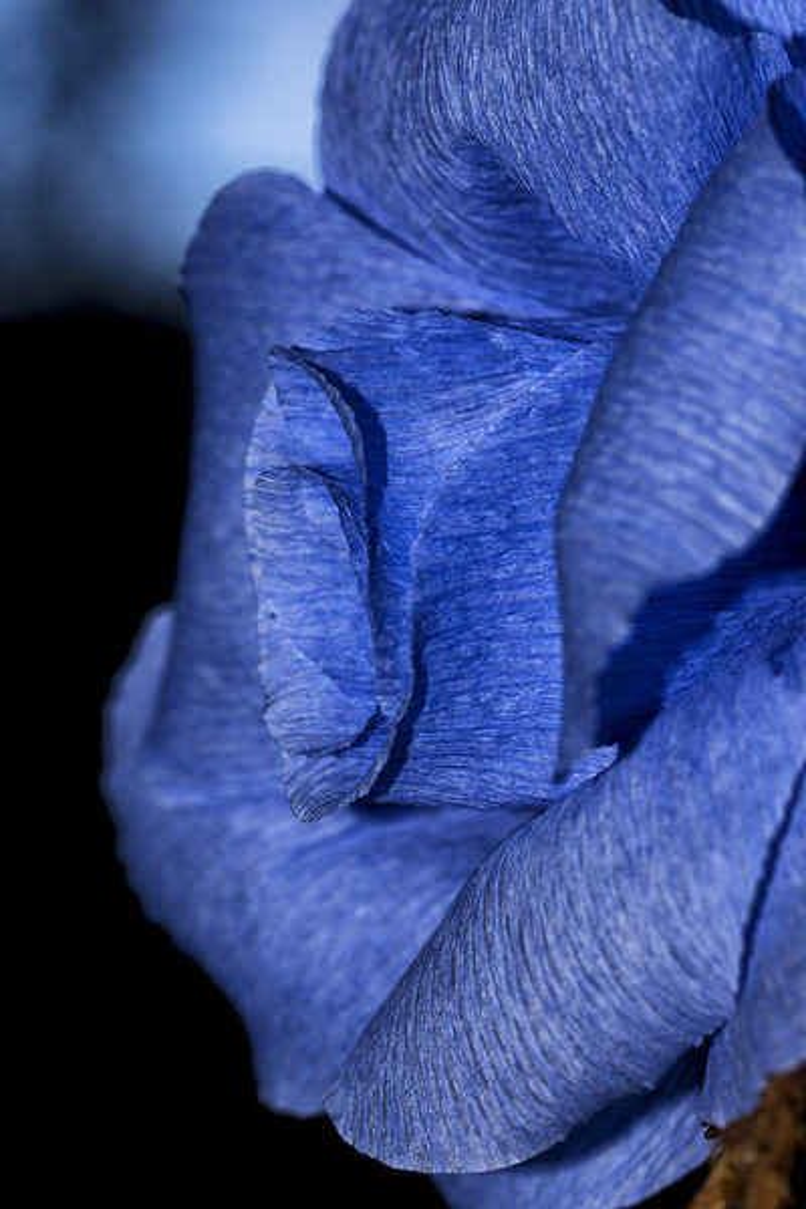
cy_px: 604
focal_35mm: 158
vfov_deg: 13.0
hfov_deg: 8.7
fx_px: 5289
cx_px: 403
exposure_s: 1/125
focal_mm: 105
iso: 500
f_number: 11
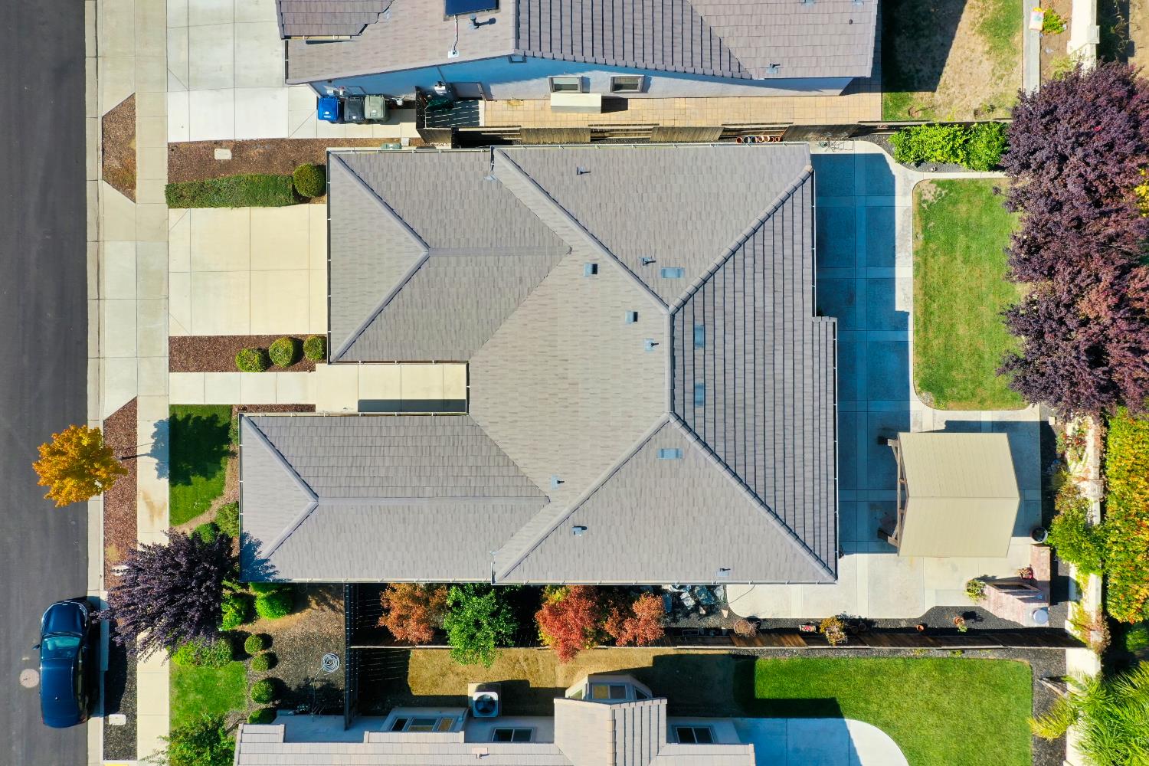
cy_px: 383
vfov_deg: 46.4
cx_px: 574
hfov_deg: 65.5
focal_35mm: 28
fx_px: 894
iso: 100
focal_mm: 10.26
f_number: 5.6
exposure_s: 1/320
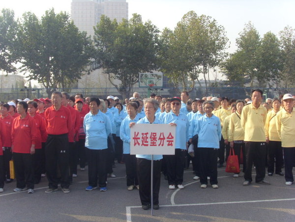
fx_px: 307
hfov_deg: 51.4
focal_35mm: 36
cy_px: 111
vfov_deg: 39.7
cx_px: 148
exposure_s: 1/180
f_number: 5.5
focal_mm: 6
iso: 80
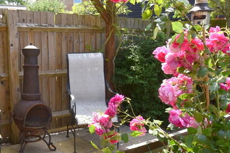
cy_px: 84
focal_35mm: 38
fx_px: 243
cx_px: 44
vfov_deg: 35.1
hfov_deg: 47.7
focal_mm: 10
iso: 180
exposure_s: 1/250
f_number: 8
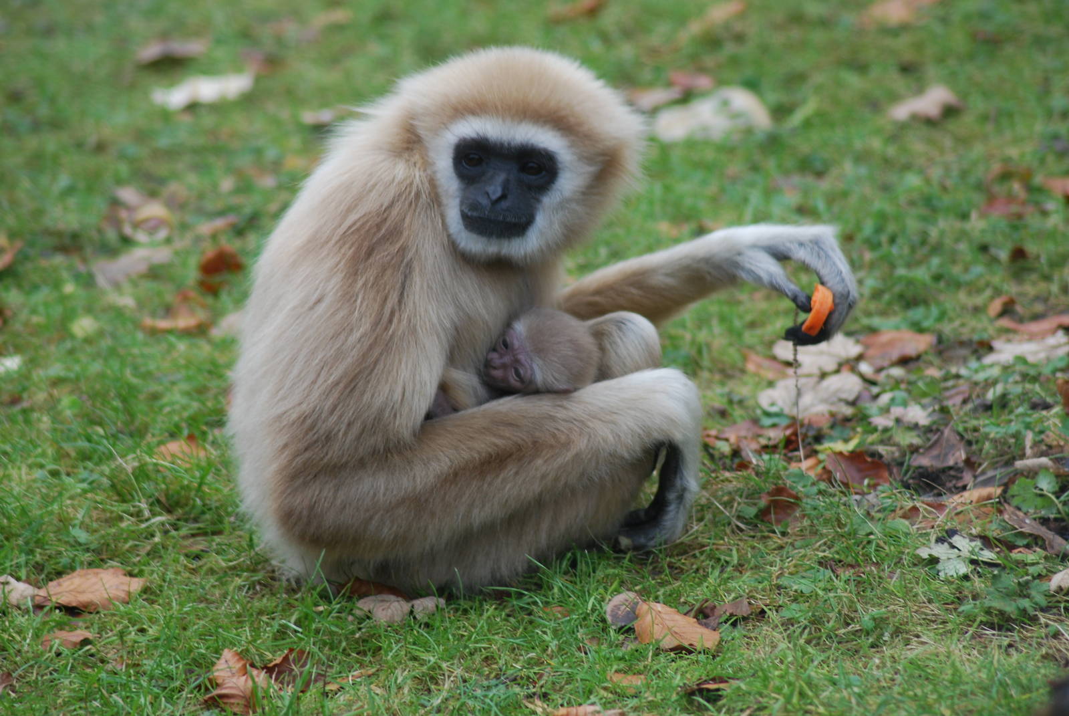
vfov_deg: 4.6
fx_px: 8919
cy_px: 358
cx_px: 534
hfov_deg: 6.9
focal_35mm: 300
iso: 200
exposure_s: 1/125
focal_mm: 200
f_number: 4.8
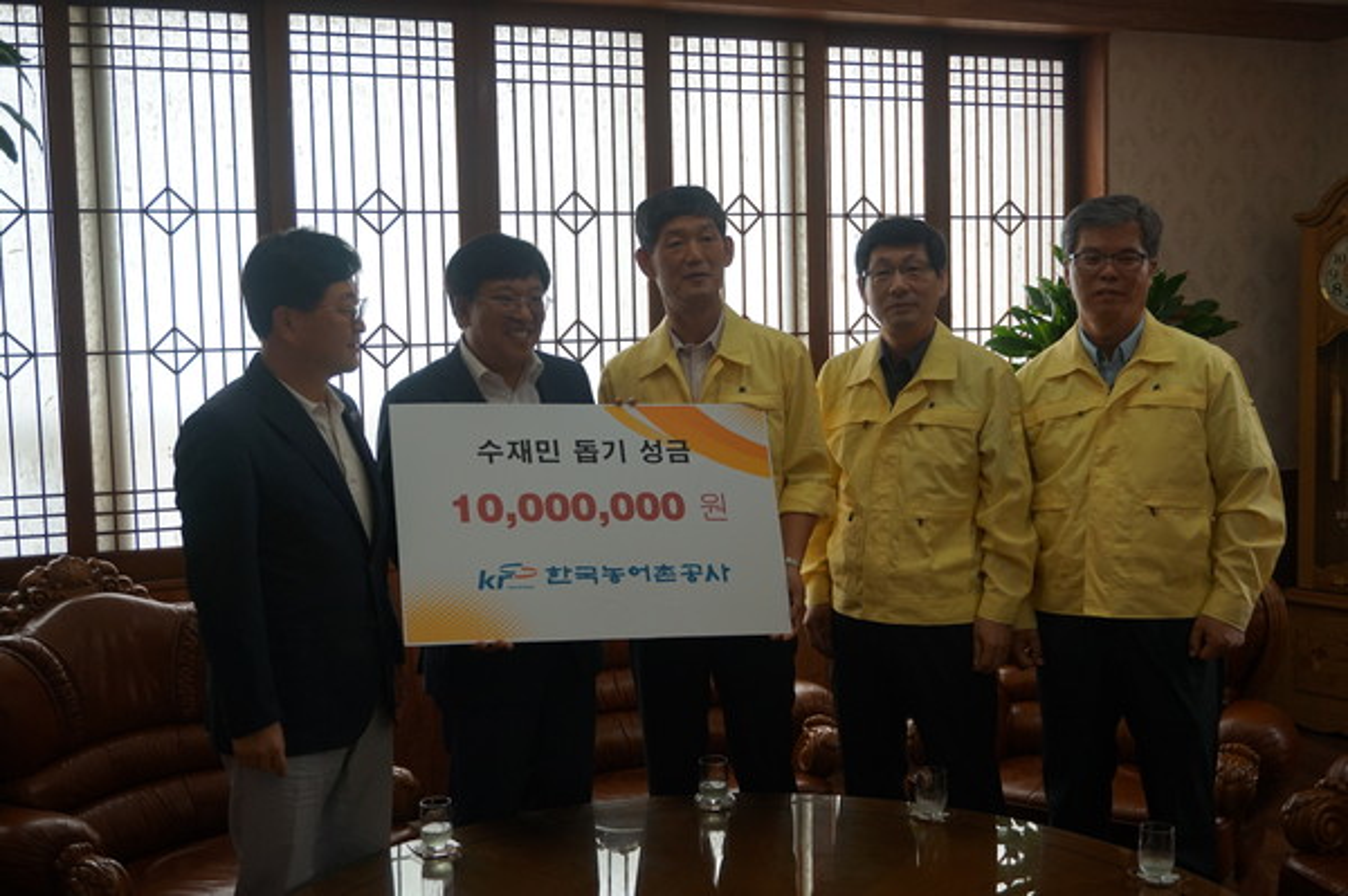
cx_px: 674
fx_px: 1515
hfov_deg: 48.0
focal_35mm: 40
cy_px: 448
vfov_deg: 33.0
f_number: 4.5
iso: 500
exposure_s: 1/160
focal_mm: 27
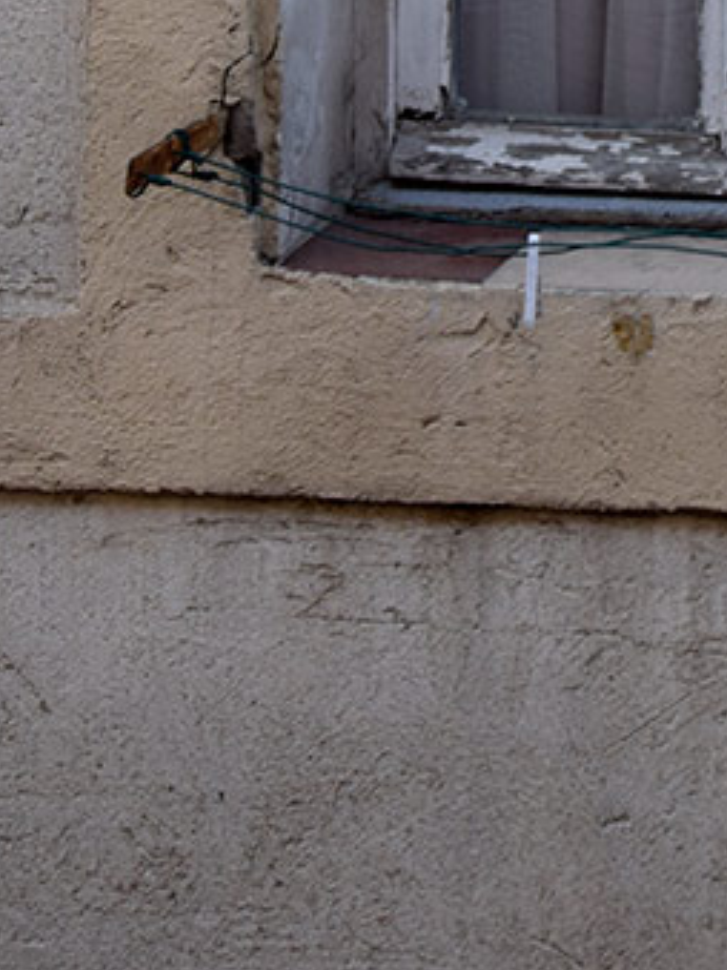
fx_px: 6865
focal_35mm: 245
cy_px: -741
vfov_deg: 7.8
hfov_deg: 6.0
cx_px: 904
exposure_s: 1/200
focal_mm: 48
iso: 400
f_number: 7.1
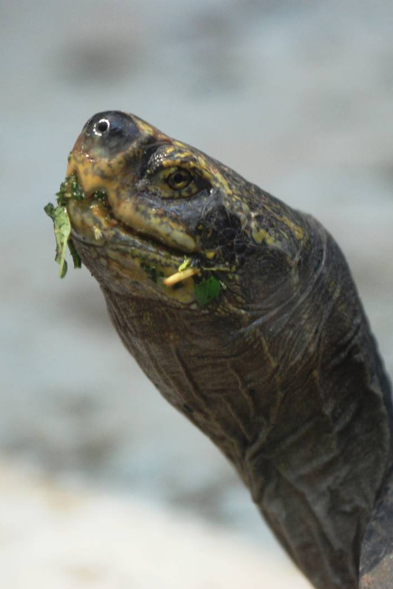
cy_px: 295
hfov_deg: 4.1
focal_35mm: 338
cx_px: 249
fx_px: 5533
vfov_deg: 6.1
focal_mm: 150
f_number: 4.5
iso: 400
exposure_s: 1/125
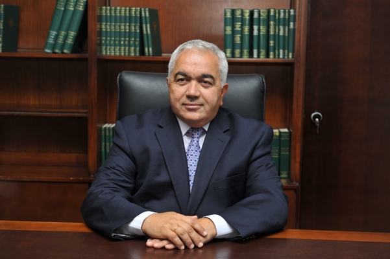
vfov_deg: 19.4
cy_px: 130
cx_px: 195
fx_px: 758
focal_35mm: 70
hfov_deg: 28.9
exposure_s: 1/250
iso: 400
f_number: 6.3
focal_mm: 70
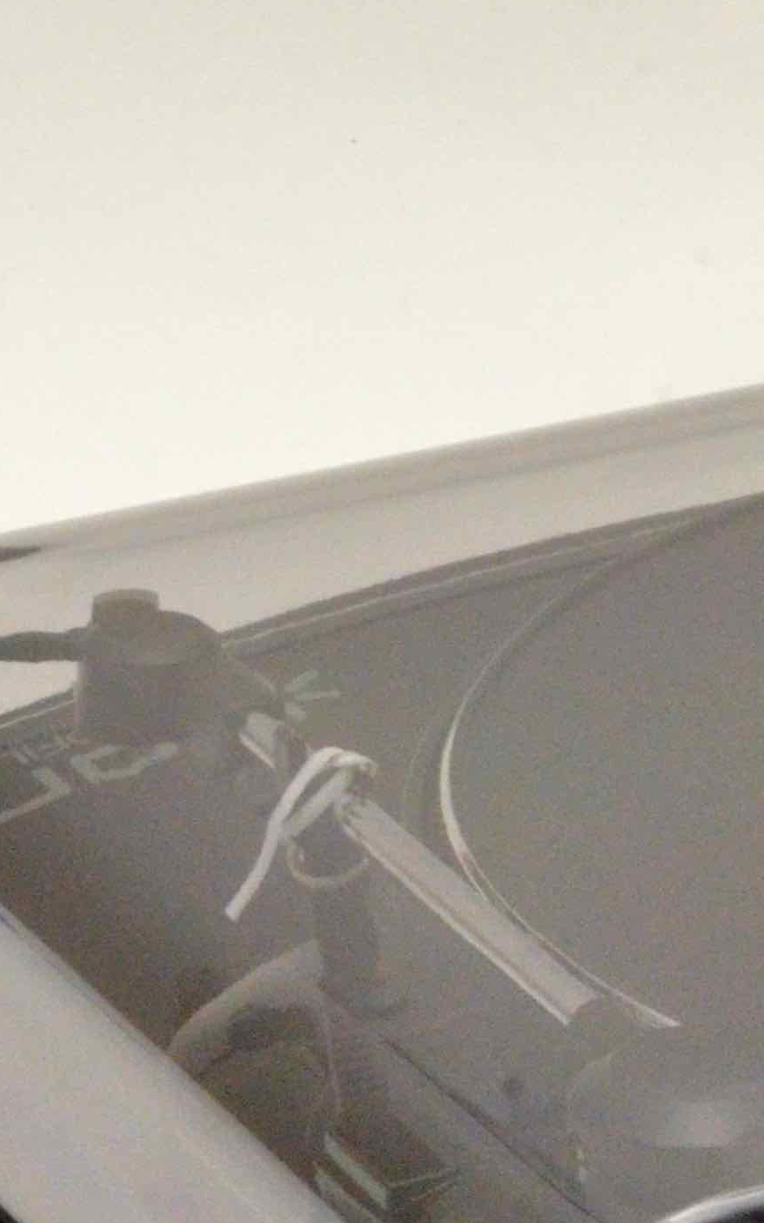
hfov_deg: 4.7
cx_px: 1680
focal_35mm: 271
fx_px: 9027
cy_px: 1135
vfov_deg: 7.7
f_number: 22
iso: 4000
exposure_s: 1/200
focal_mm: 50
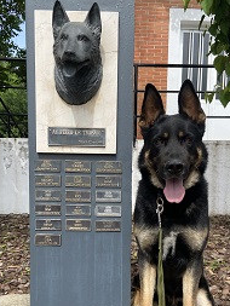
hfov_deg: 38.7
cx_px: 107
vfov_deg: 49.7
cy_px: 190
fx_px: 328
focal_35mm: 37
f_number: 1.8
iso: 32
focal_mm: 4.25
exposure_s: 1/1025
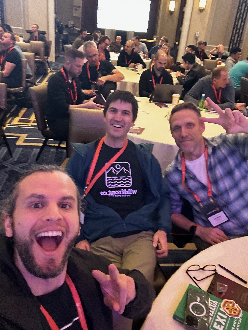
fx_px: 287
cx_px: 124
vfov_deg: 60.0
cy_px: 165
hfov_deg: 46.8
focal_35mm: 30
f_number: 1.9
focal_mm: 2.69
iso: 640
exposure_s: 1/30
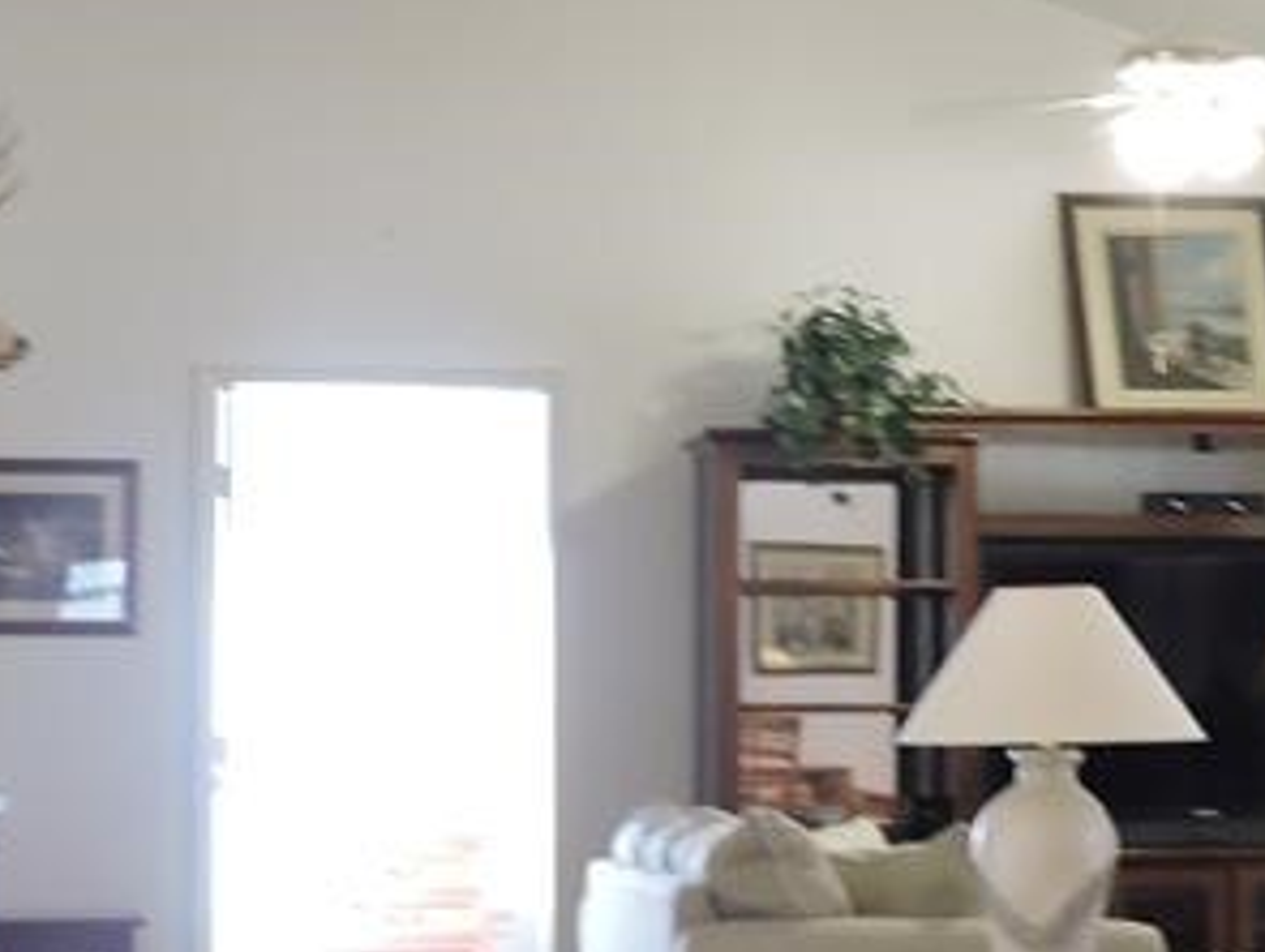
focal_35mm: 104
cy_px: 497
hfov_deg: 18.8
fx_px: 3805
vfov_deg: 14.3
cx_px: 909
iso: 400
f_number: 3.1
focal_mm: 5.4
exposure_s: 1/15
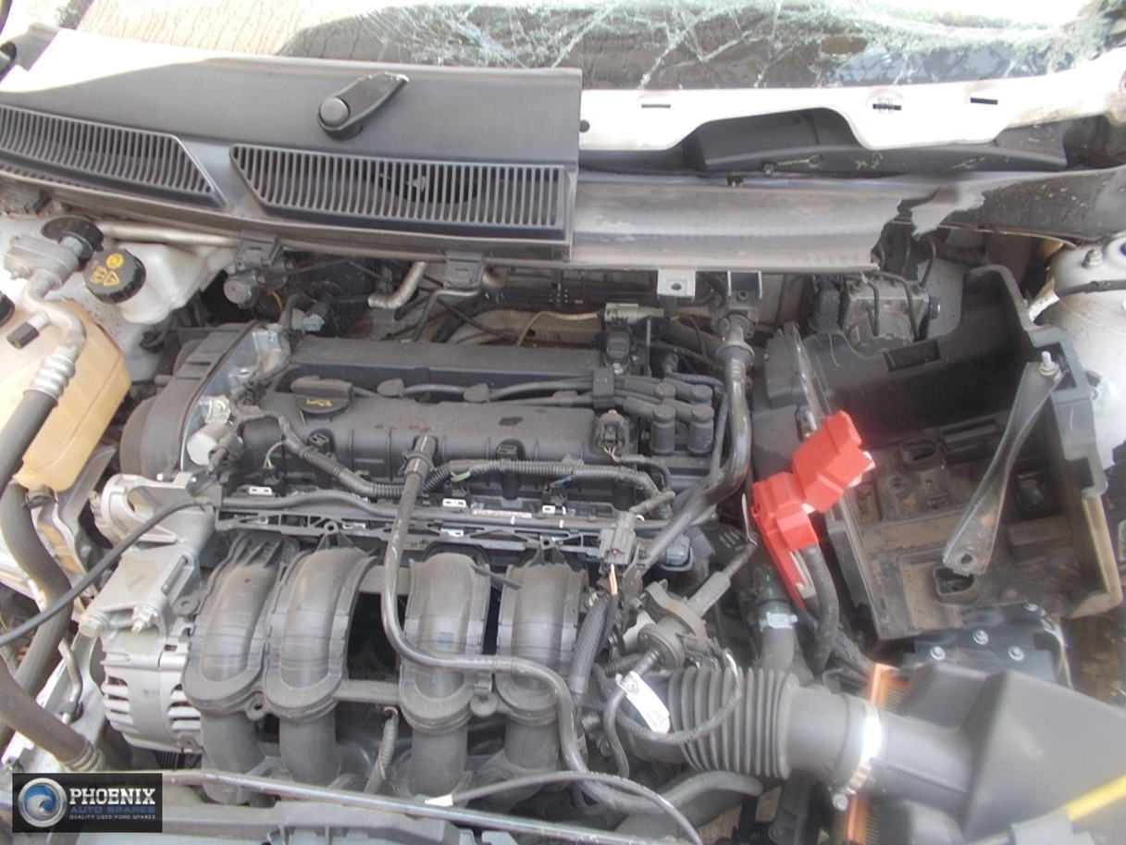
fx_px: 846
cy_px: 422
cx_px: 563
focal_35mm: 26
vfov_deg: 53.1
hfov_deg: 67.3
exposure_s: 1/40
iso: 80
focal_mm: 4.6
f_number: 3.2
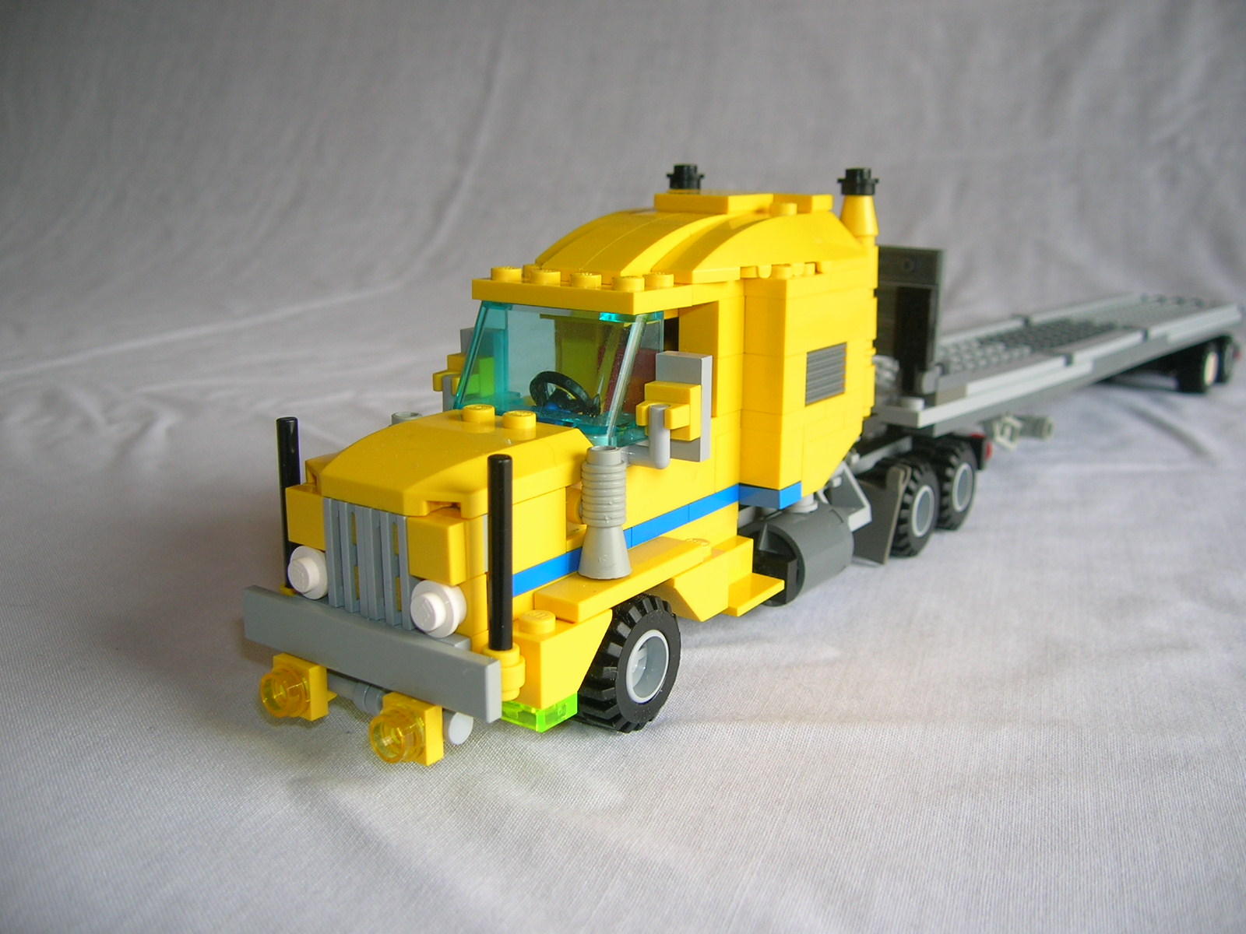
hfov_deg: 54.0
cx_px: 623
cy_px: 467
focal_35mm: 34
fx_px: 1224
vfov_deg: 41.8
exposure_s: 1/28.5
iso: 50
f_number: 2.9
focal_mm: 5.7
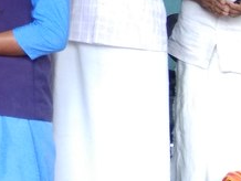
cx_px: -117
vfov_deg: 18.1
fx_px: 537
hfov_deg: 21.4
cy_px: -40
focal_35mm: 77
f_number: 2
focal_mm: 3.57
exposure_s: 1/33
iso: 400
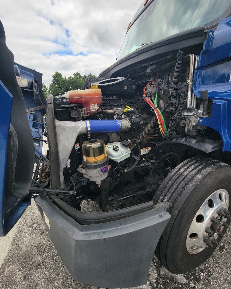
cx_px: 119
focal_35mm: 14
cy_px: 137
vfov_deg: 100.6
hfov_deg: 88.0
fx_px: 120
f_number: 2.2
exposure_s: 1/909
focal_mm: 2.2
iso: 50
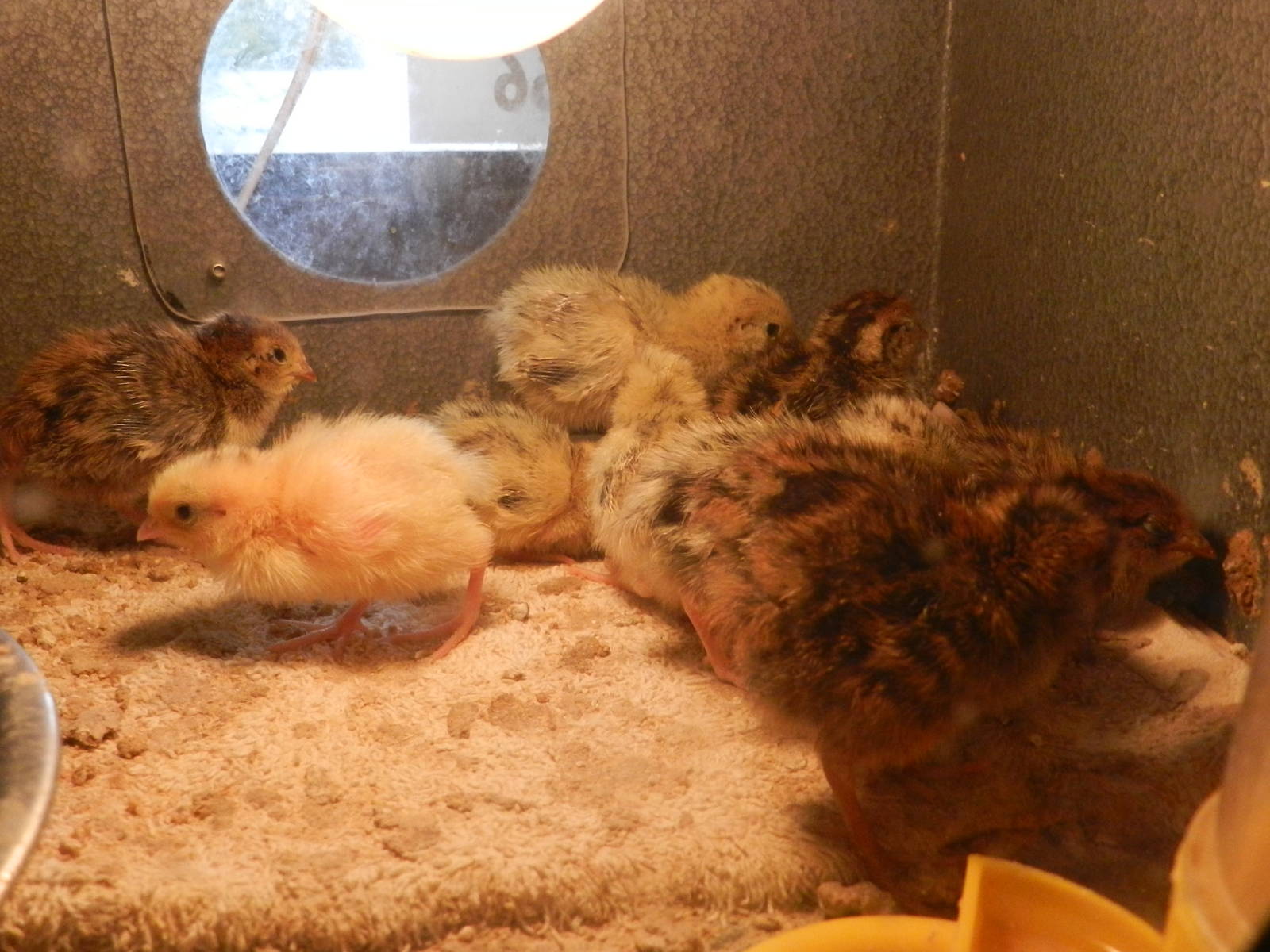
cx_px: 635
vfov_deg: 37.7
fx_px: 1394
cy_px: 476
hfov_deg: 49.0
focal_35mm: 38
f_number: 4
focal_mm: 6.7
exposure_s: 1/320
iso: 800
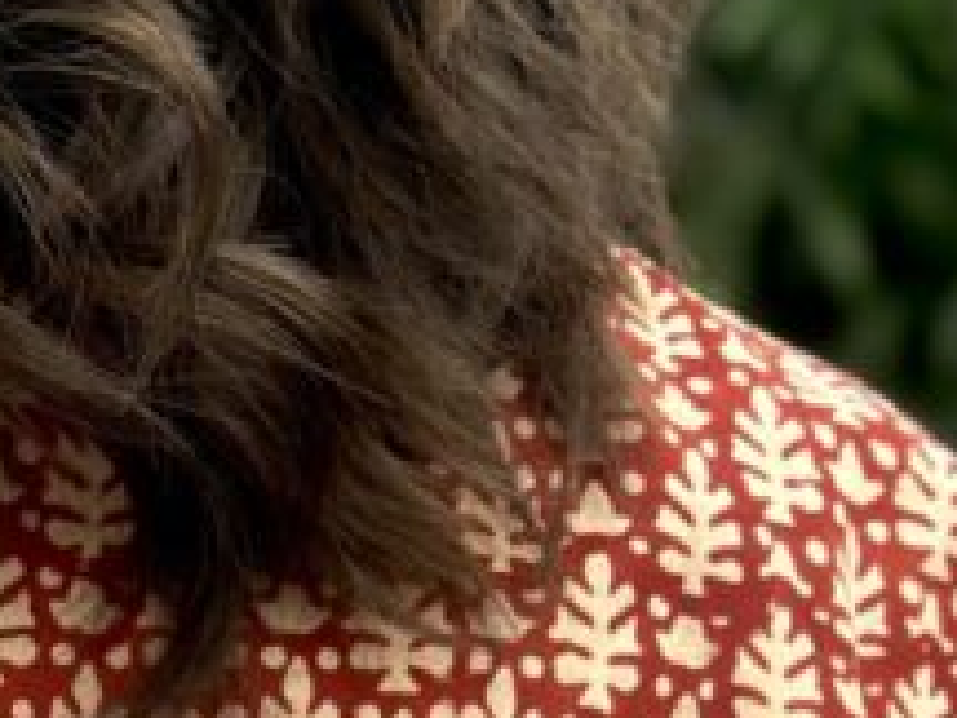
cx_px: -177
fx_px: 4921
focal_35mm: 178
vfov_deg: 8.1
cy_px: 1206
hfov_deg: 10.9
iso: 80
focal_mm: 6.86
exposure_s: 1/627
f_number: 1.78
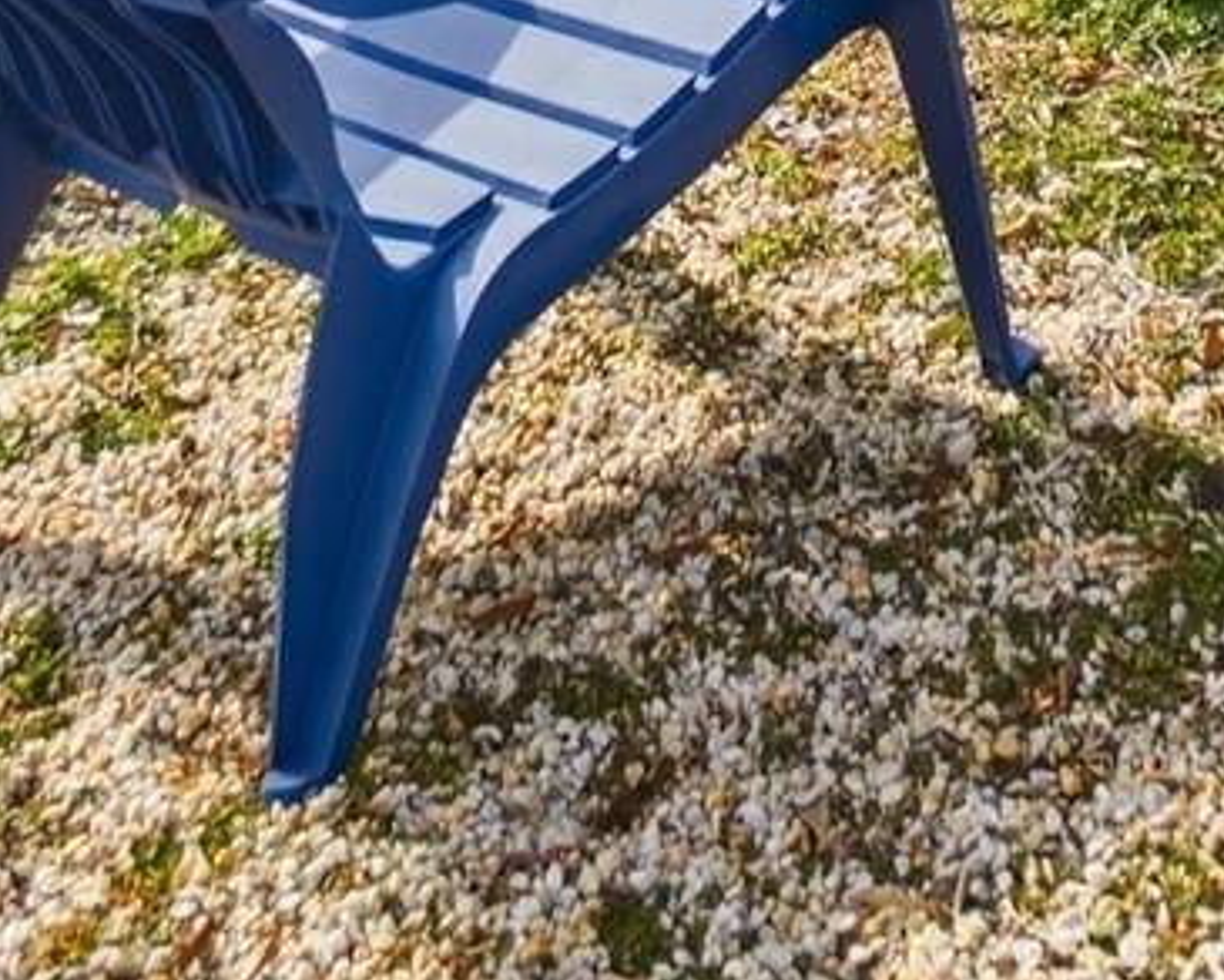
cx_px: 1150
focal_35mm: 77
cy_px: -1160
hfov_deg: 23.9
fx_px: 2789
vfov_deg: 14.9
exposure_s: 1/4000
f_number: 4
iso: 100
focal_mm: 10
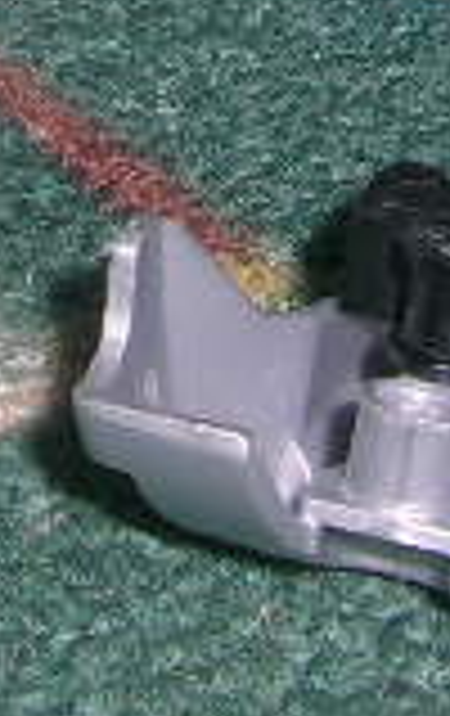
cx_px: 22
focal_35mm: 149
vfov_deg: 13.6
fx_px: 2911
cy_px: -135
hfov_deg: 8.8
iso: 50
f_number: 4.8
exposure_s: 1/60.1
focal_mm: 5.4
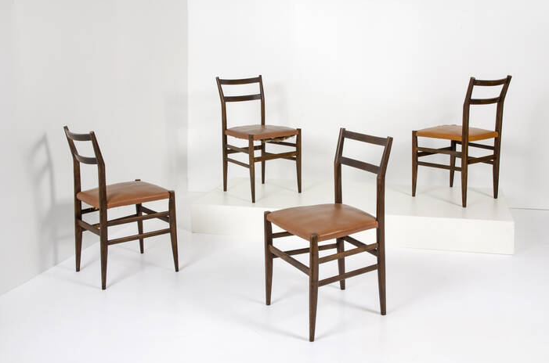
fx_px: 563
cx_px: 280
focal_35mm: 37
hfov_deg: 52.0
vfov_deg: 35.8
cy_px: 178
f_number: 20
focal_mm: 24
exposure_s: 1/160
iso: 100
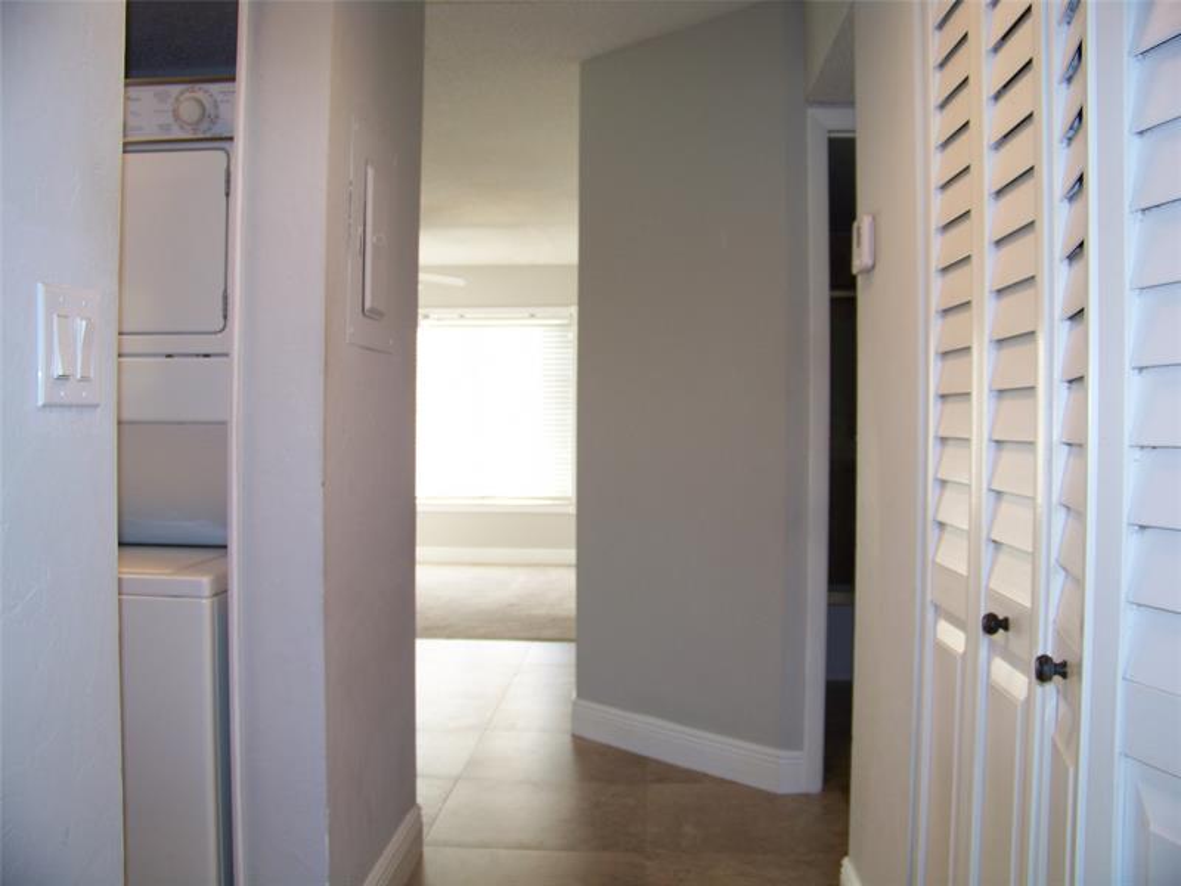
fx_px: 1126
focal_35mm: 33
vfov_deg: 42.9
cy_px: 443
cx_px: 590
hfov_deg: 55.4
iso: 64
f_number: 2.8
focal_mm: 5.85
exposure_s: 1/40
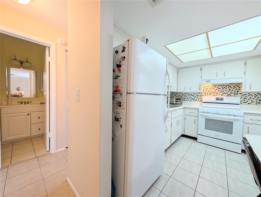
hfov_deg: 110.5
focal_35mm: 12
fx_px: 91
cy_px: 98
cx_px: 130
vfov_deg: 94.6
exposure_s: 1/60
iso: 91
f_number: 1.7
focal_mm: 2.02
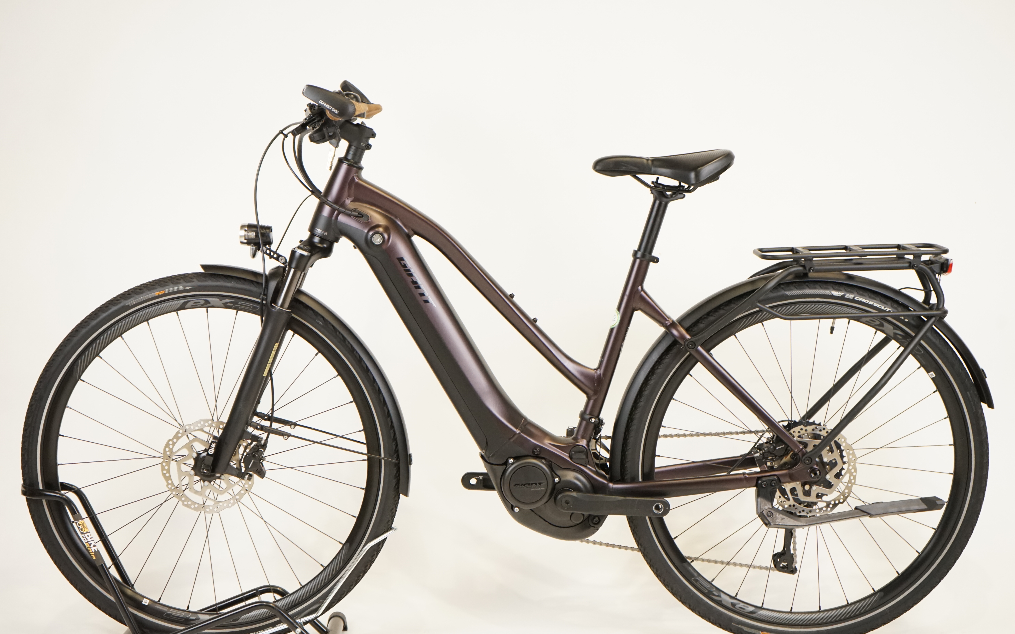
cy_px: 336
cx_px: 514
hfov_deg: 33.5
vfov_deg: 21.3
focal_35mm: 61
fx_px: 1687
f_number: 5.6
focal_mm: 59
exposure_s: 1/200
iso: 2500
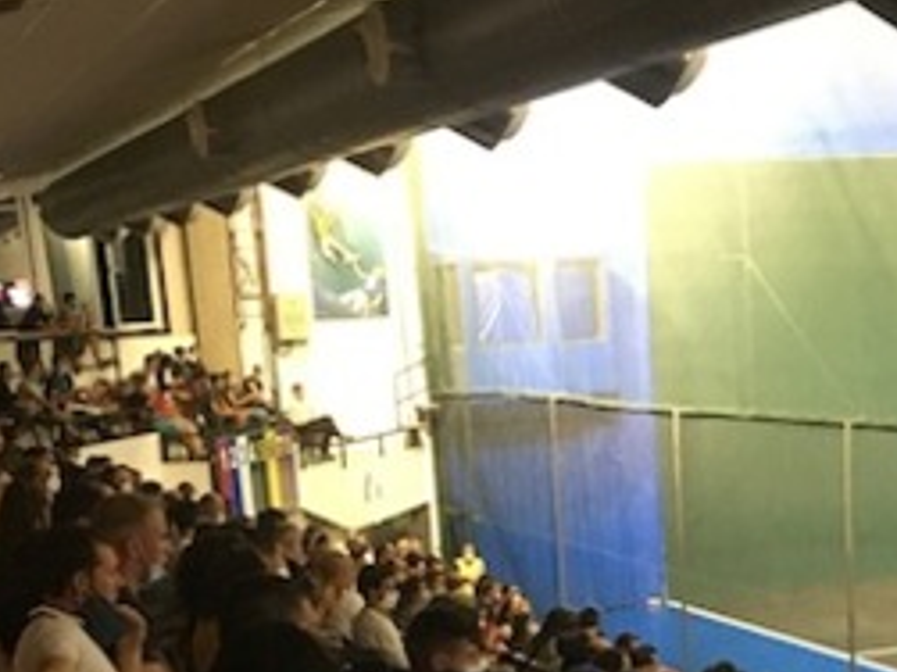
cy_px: 815
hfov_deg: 22.9
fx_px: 2176
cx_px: 747
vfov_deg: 16.8
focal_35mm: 84
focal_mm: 4.15
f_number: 2.2
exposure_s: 1/17
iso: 250
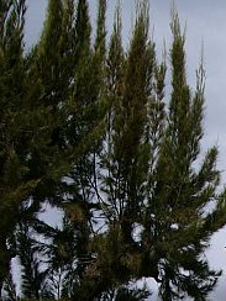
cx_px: 252
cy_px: 460
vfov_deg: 15.3
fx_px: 1027
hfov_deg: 12.3
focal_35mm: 118
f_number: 5.6
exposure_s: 1/640
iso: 50
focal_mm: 6
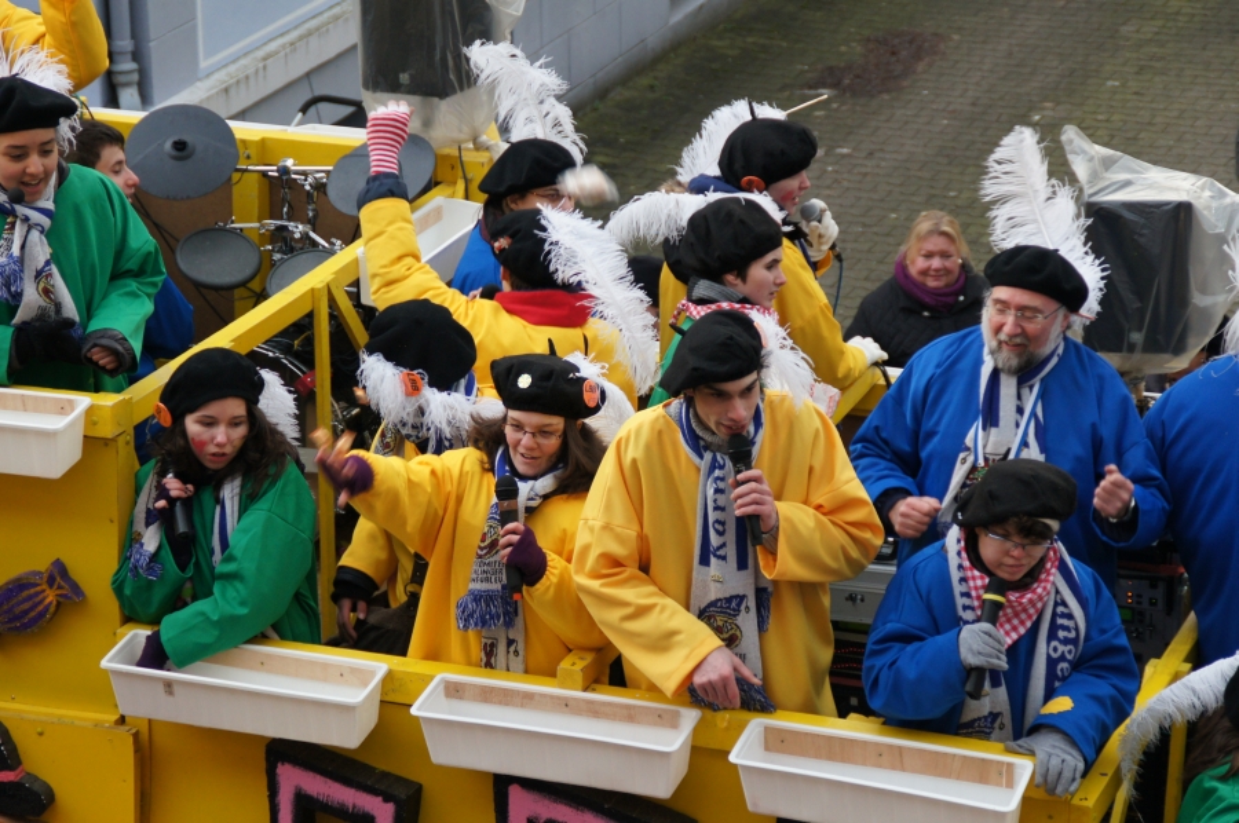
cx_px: 620
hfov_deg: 15.2
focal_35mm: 135
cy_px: 412
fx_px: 4641
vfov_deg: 10.1
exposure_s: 1/160
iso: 800
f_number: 5.6
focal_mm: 90
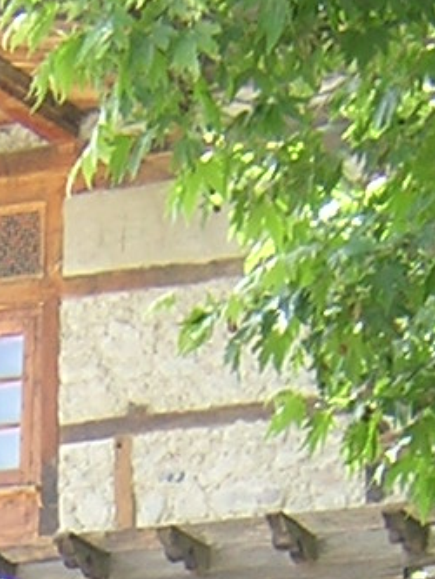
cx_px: -160
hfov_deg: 8.4
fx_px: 2897
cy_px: 871
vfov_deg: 11.0
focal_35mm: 173
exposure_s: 1/145
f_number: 2.6
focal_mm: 4.7
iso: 100
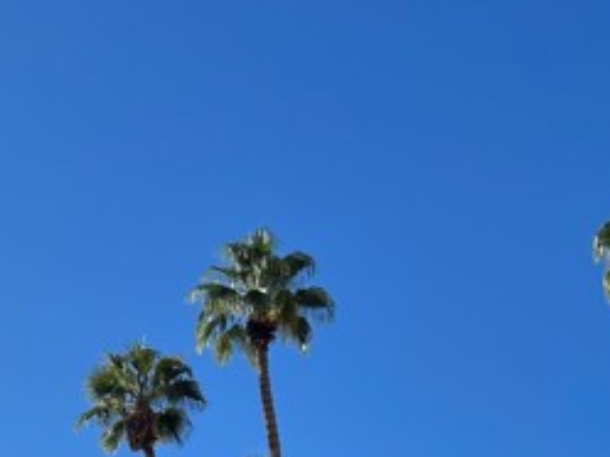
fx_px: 1181
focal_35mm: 67
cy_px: 533
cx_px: -140
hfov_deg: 25.7
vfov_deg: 20.6
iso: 50
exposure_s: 1/5882
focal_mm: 5.7
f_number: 1.5
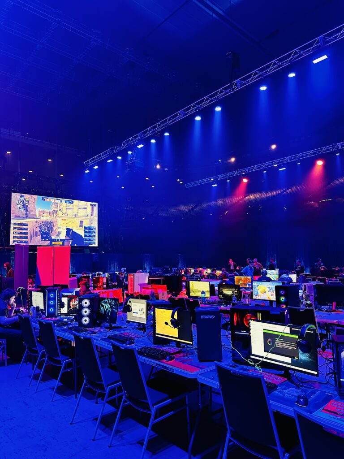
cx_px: 172
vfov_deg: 71.6
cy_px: 230
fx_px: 318
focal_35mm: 24
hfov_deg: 56.8
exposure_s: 1/50
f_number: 1.78
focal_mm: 6.86
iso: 800
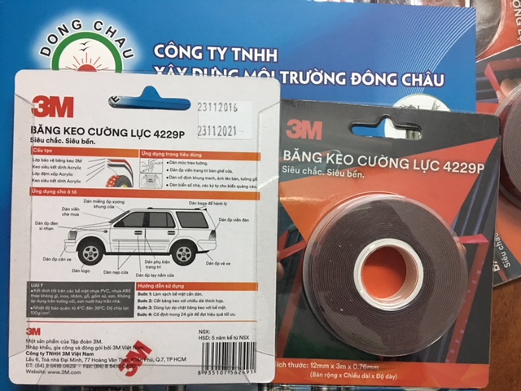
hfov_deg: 61.7
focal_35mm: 29
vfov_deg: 48.2
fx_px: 436
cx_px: 260
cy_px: 196
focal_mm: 4.15
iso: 80
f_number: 2.2
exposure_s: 1/10
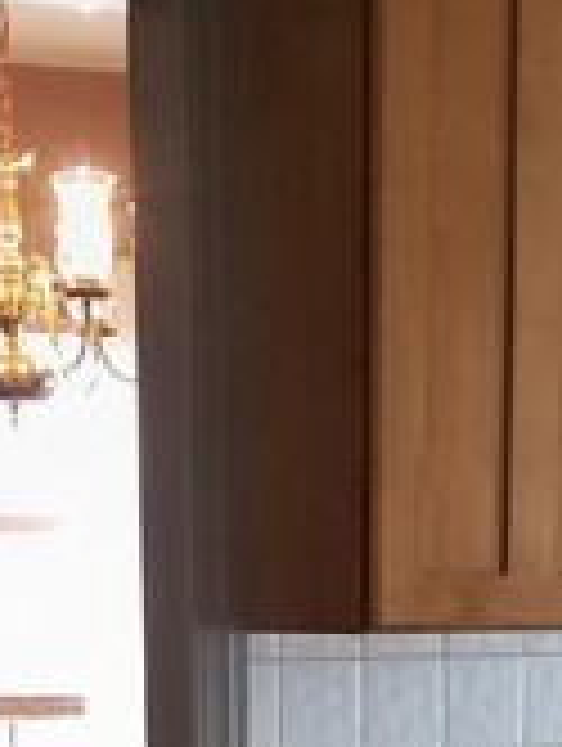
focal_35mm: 120
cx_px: 306
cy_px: 1282
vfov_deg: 14.6
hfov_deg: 12.4
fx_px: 2591
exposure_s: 1/60
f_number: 2.4
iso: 250
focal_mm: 4.3
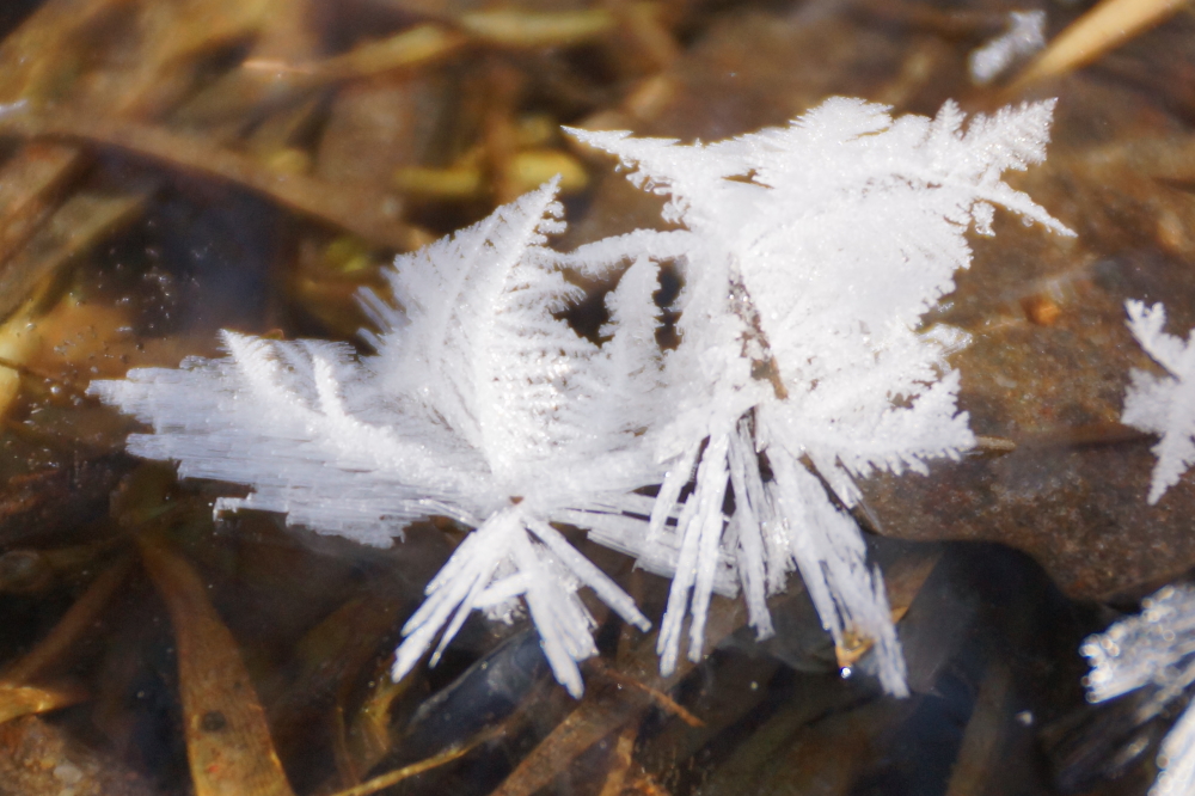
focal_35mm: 375
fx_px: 12443
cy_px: 398
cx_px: 598
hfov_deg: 5.5
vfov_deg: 3.7
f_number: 6.3
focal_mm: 250
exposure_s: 1/400
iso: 320
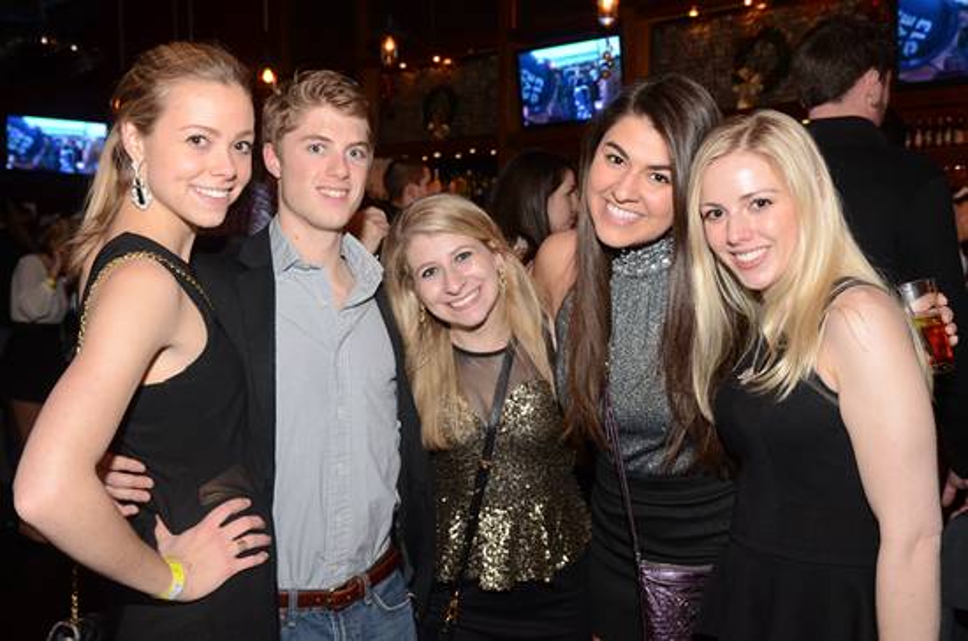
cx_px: 484
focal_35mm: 40
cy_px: 320
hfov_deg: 48.0
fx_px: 1086
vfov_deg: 32.9
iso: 1250
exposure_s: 1/30
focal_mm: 27
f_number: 5
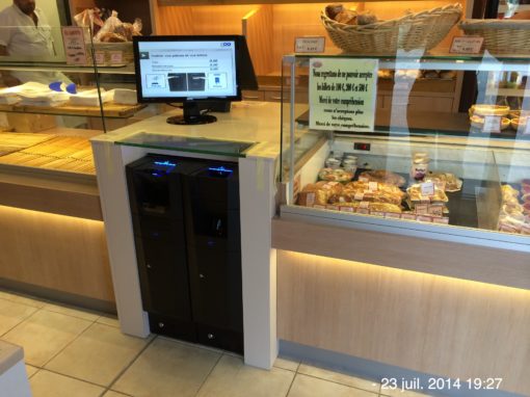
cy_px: 198
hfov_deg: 60.0
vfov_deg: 46.8
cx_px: 265
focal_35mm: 30
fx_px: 459
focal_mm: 4.12
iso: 50
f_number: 2.2
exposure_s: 1/30
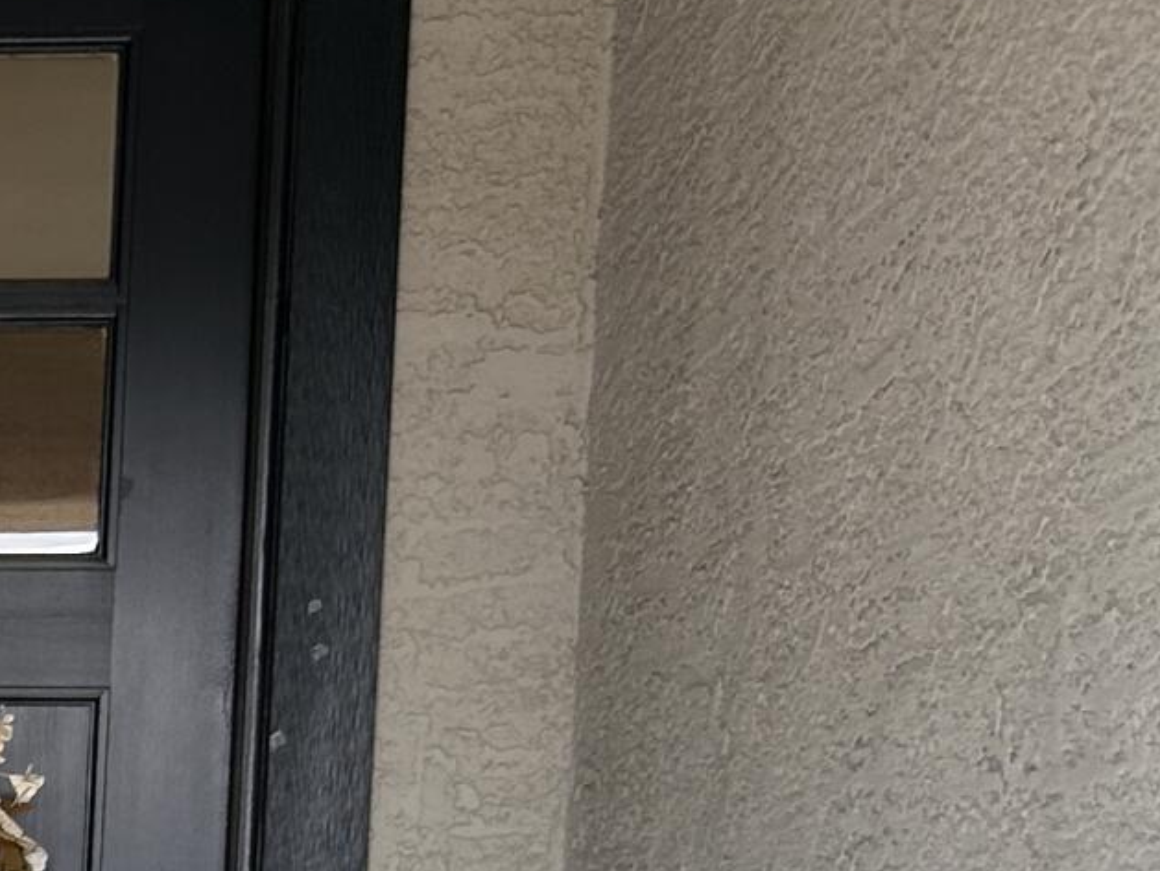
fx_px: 4156
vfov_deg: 11.2
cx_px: -821
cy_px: 1487
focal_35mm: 124
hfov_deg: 14.3
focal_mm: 5.7
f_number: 1.5
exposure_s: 1/654
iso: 50
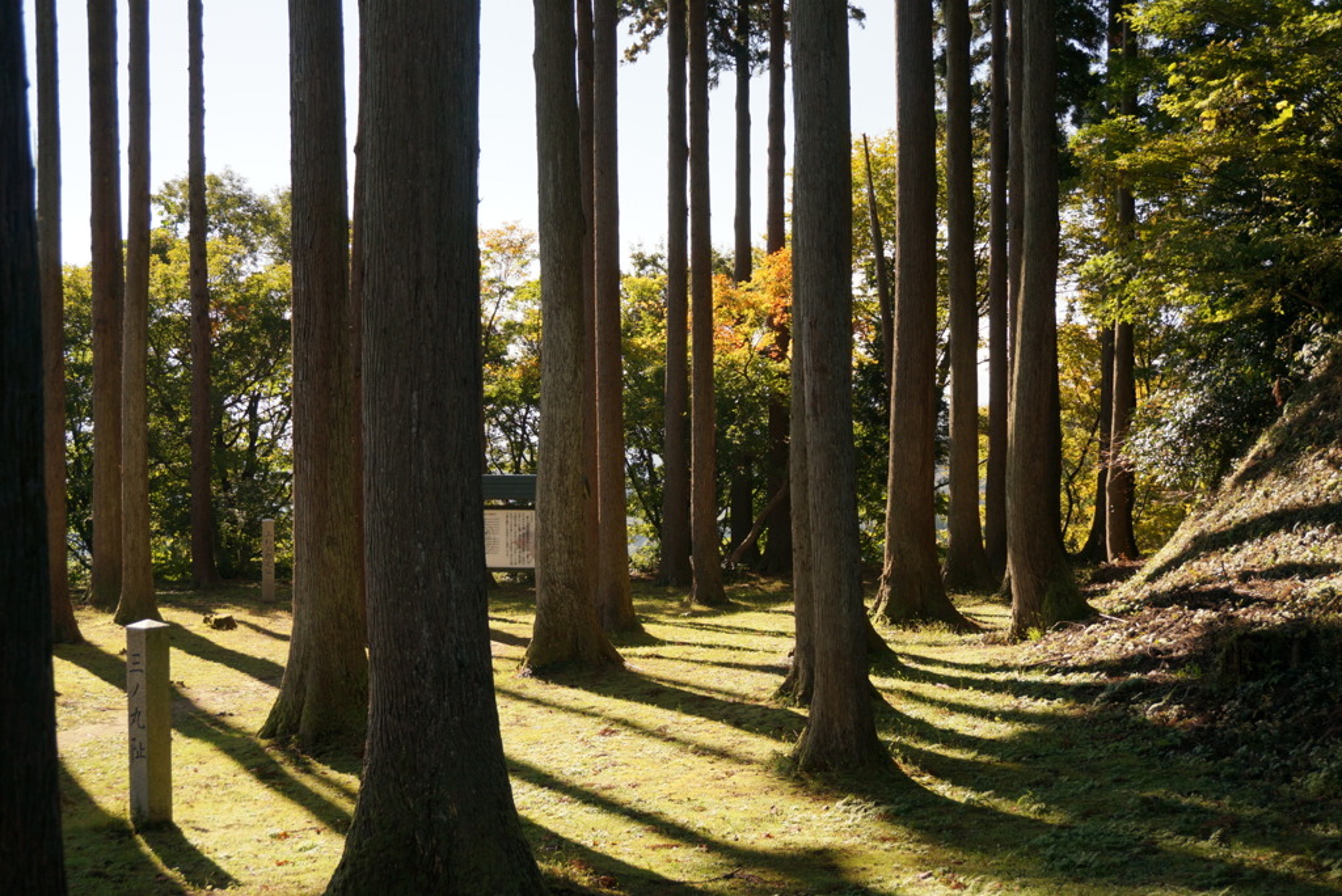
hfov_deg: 39.9
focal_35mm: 50
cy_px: 448
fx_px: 1846
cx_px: 671
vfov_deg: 27.3
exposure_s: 1/400
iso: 100
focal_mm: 33
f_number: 5
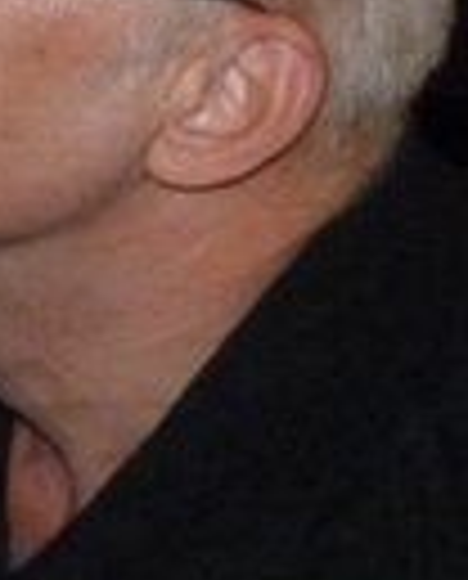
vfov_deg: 8.4
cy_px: -36
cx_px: -459
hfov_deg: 6.6
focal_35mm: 228
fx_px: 3929
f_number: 3.4
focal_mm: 11.1
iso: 800
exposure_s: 1/15
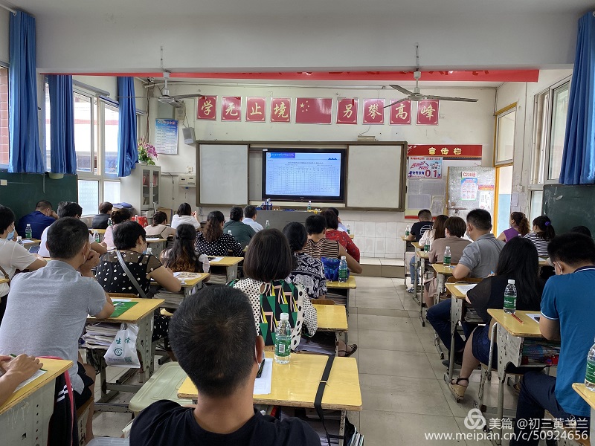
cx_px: 298
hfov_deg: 67.3
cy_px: 223
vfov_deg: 53.1
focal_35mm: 26
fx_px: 447
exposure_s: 1/121
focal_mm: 4.25
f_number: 1.8
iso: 125
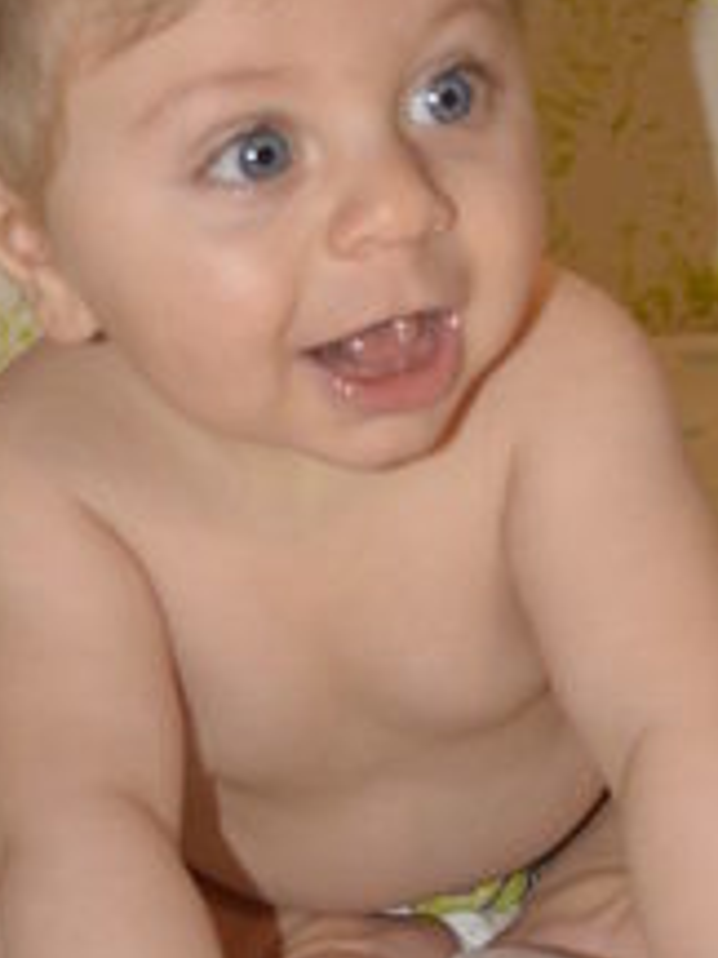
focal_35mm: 104
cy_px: 284
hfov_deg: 14.2
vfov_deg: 18.8
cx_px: 399
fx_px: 2876
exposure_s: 1/60
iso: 560
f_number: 4
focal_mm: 26
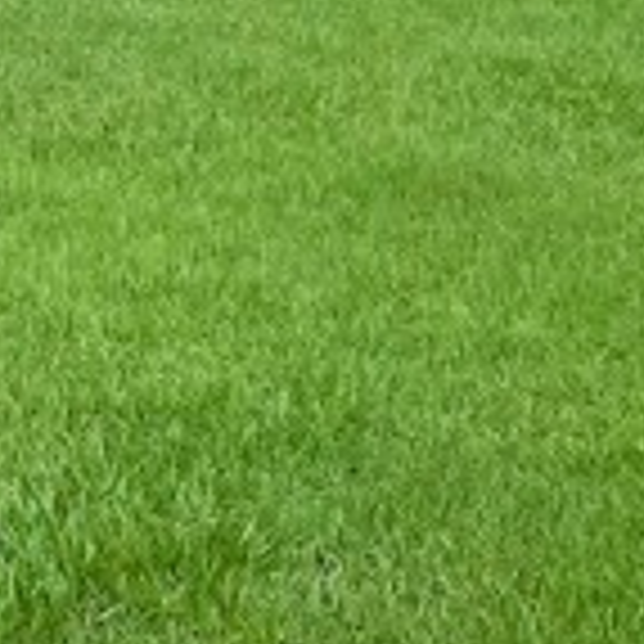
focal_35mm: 165
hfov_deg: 9.5
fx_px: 3473
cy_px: -450
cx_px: -851
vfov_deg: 10.1
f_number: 1.6
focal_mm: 4.2
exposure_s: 1/2882
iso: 32
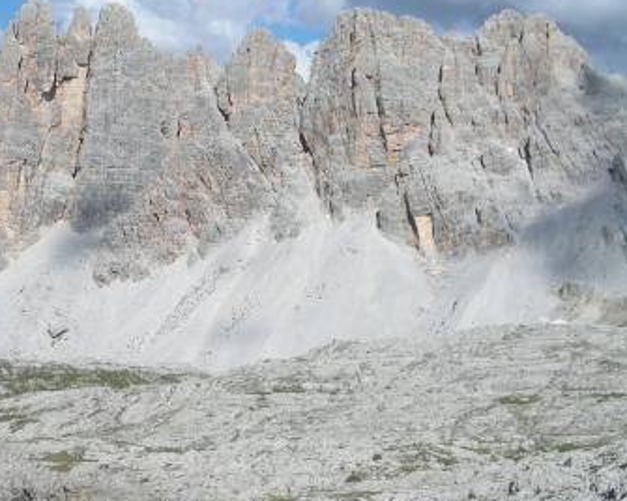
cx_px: 187
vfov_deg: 22.0
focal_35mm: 69
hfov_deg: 27.3
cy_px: 155
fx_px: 1280
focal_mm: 7.9
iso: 64
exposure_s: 1/244
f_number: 8
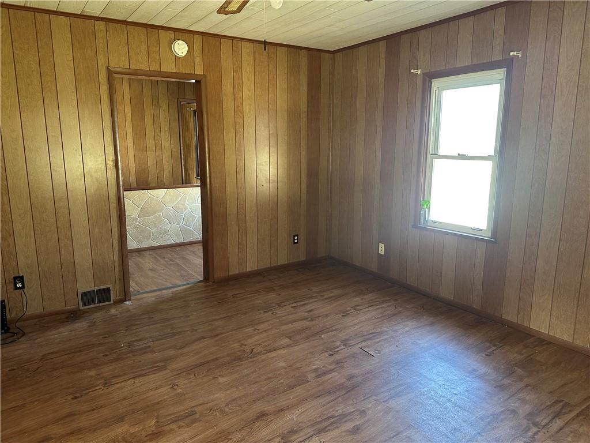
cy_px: 222
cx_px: 295
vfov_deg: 56.8
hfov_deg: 71.6
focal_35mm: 24
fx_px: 409
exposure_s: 1/60
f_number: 1.78
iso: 400
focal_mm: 6.86
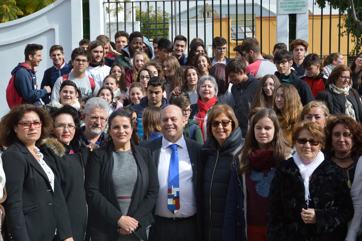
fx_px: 754
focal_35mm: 75
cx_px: 181
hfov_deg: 27.0
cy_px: 120
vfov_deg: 18.2
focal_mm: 50
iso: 100
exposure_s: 1/400
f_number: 5
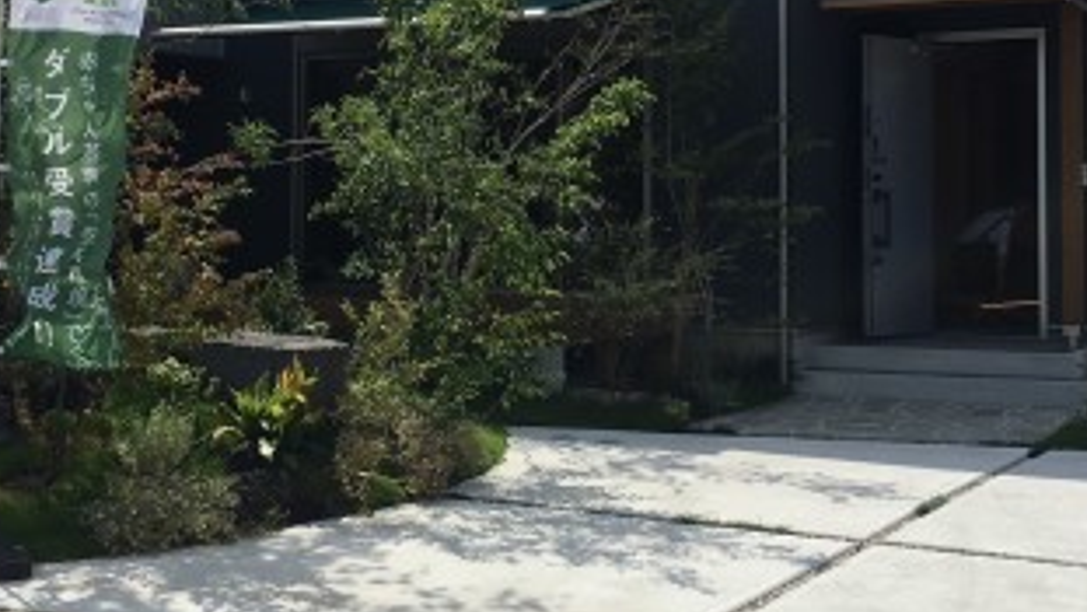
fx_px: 1758
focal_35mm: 61
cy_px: 126
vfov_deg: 19.5
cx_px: 489
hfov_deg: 34.3
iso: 25
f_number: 2.2
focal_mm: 4.15
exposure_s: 1/2198
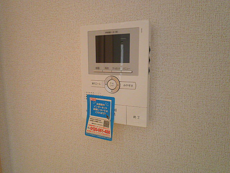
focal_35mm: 26
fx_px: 173
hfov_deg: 67.3
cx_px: 115
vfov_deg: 53.1
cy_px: 86
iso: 160
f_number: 2.8
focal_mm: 4.7
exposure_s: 1/30
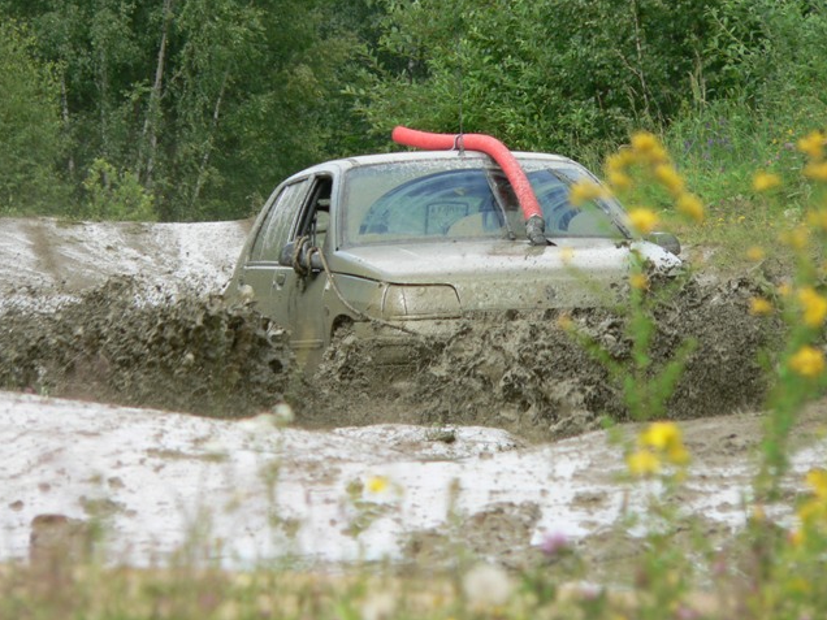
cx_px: 412
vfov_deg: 4.1
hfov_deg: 5.5
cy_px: 309
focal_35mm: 359
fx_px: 8577
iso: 80
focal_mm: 59.5
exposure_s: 1/250
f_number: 4
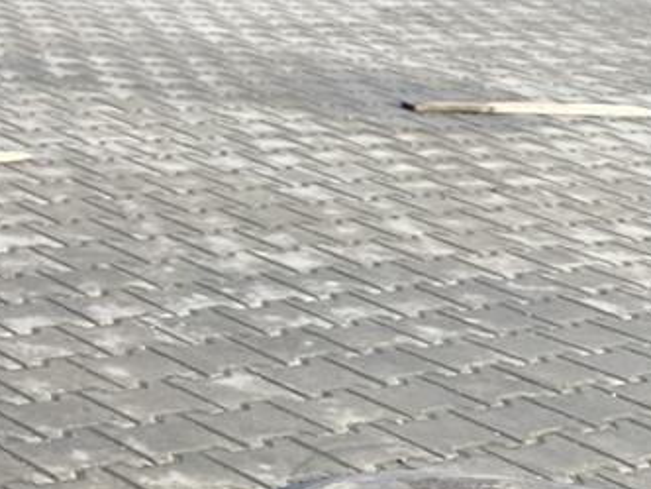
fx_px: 1768
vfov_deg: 15.0
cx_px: -341
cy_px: 644
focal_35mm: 94
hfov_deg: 18.4
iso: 32
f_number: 1.8
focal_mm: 4.25
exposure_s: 1/469
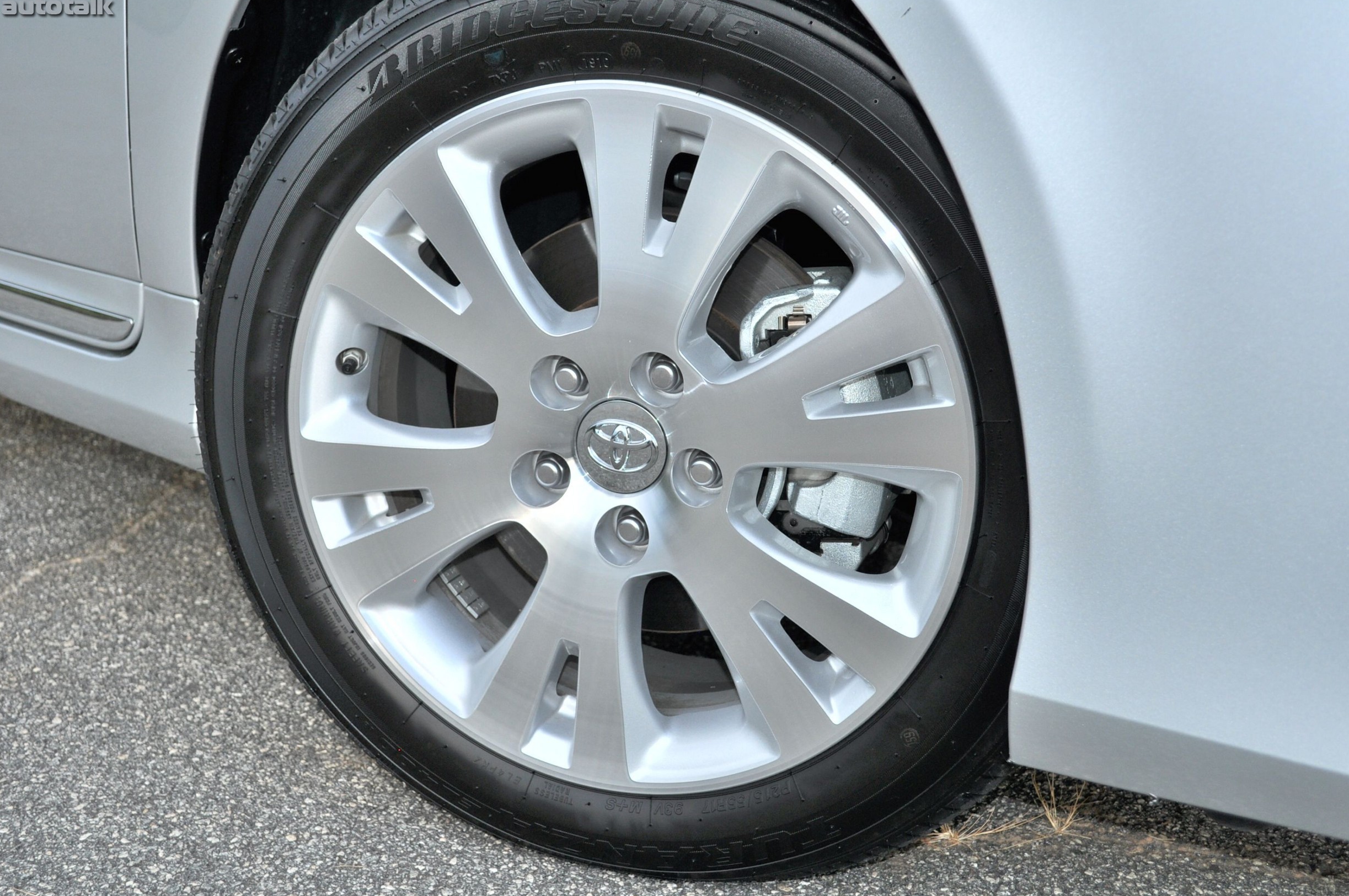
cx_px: 680
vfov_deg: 29.2
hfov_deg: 42.8
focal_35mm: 46
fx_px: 1722
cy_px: 451
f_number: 5.6
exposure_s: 1/200
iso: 200
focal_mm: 30
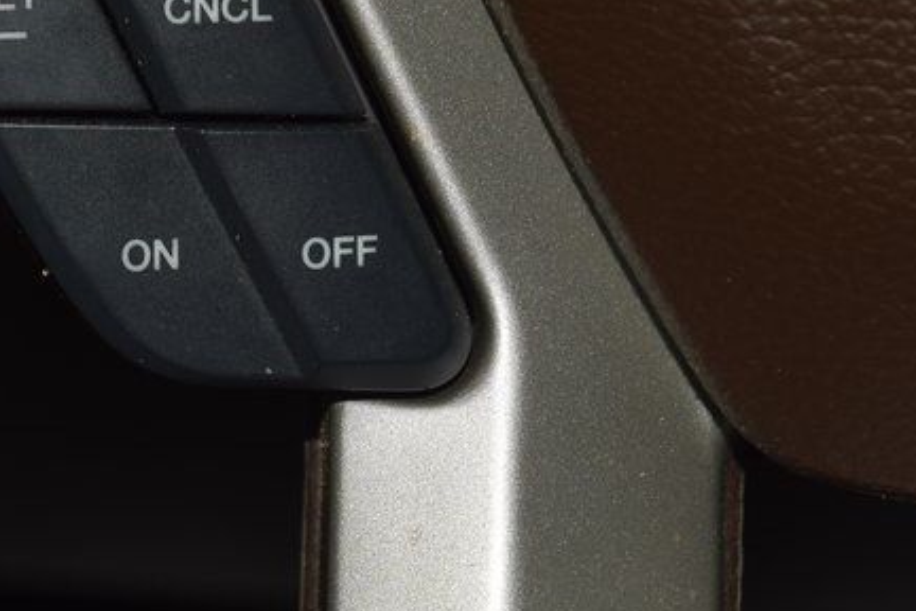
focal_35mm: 249
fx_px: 6335
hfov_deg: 8.3
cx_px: 201
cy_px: -10
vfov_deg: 5.5
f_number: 8
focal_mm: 70
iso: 100
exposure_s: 1/125
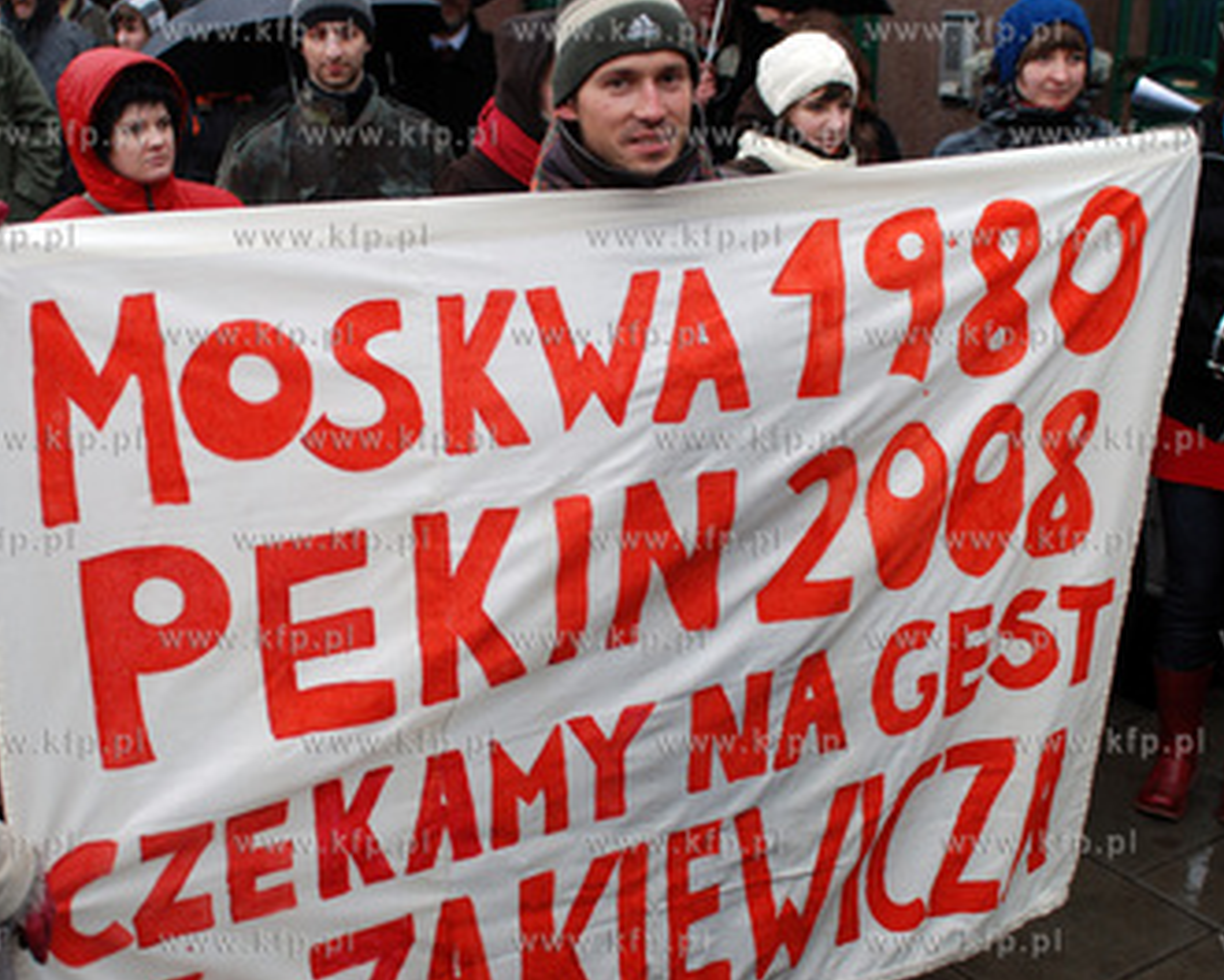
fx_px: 1485
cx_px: 530
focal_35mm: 41
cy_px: 490
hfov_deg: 44.7
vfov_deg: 36.5
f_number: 3.5
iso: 100
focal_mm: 24
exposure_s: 1/40
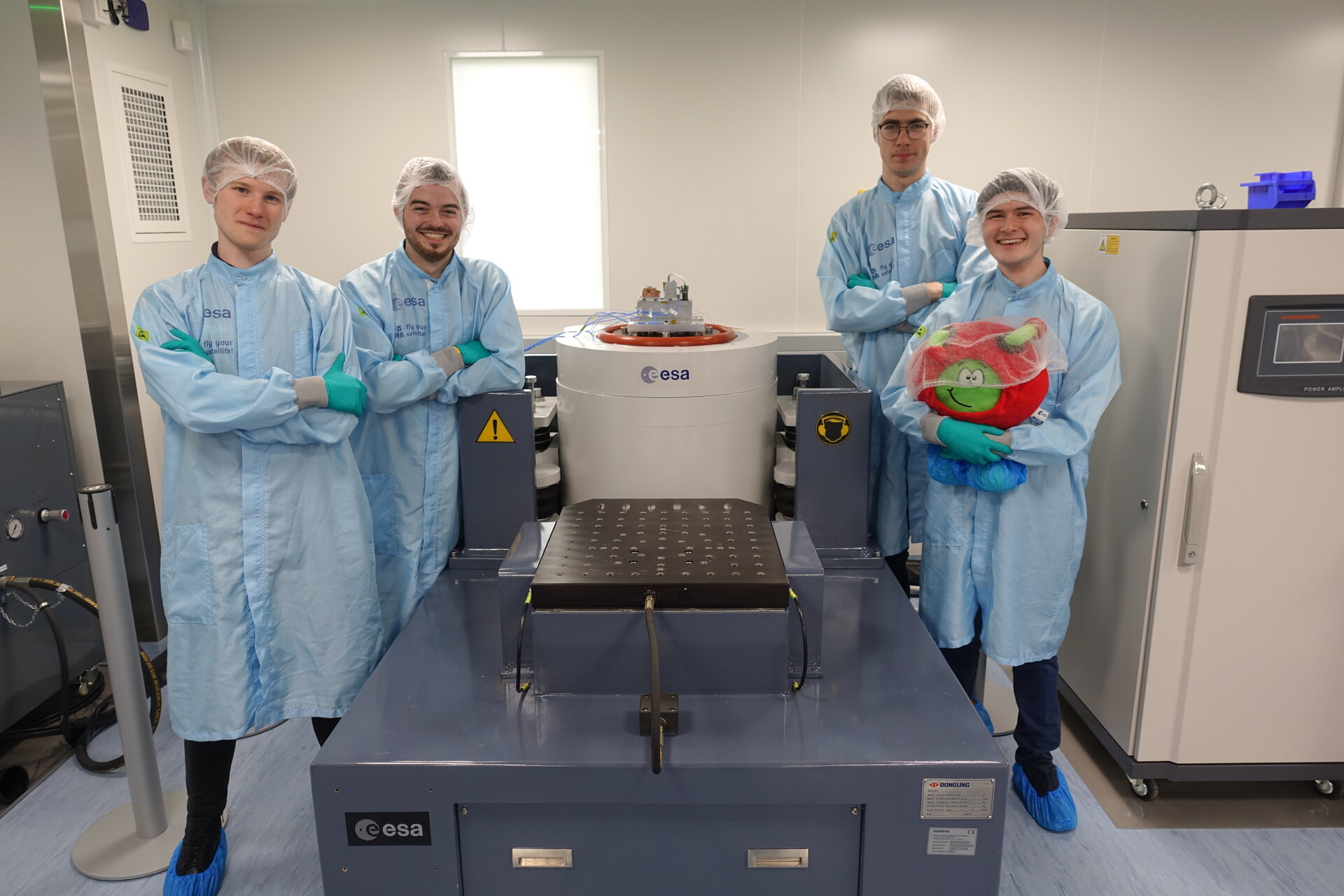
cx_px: 672
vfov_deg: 53.1
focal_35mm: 24
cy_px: 448
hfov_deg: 73.7
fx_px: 896
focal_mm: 8.8
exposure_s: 1/30
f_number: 2.8
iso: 125
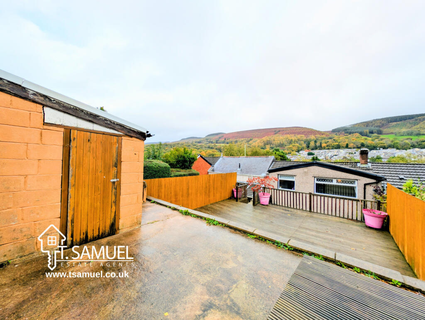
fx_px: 148
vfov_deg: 94.6
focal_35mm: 12
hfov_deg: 110.5
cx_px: 212
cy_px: 160
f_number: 1.95
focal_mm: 2.23
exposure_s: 1/723
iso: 41
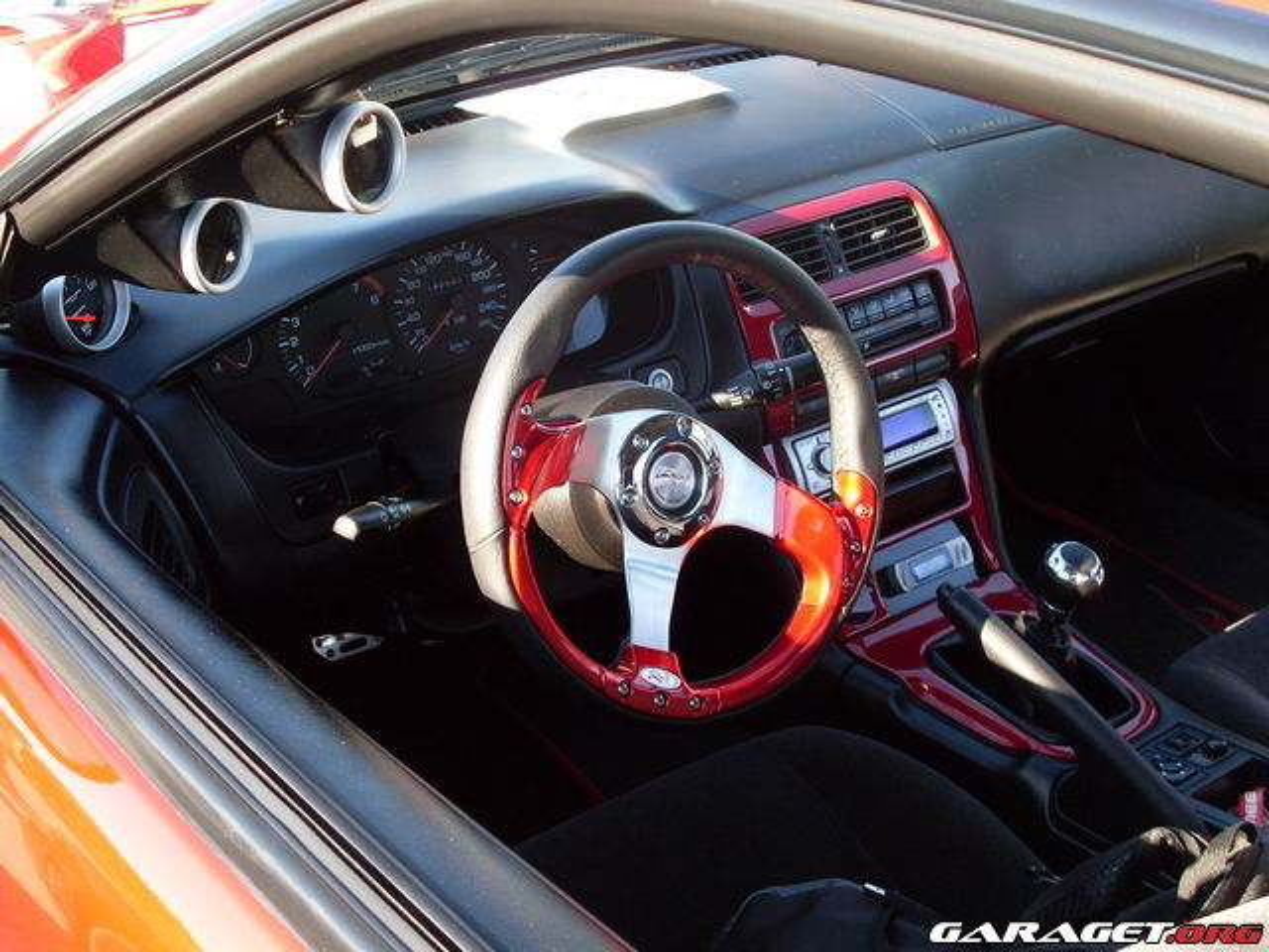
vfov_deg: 24.4
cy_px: 476
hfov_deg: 32.2
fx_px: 2200
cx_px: 634
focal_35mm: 60
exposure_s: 1/90
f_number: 3.4
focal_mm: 9.9
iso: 100
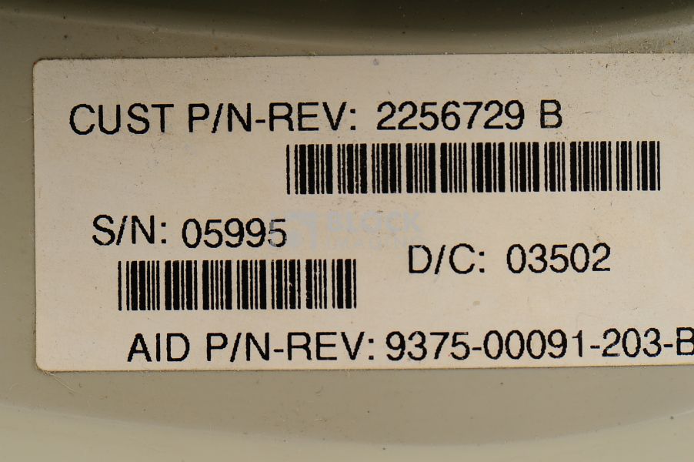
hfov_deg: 19.5
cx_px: 347
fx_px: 2023
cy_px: 231
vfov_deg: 13.0
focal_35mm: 105
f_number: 13
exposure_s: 1/125
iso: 800
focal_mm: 105
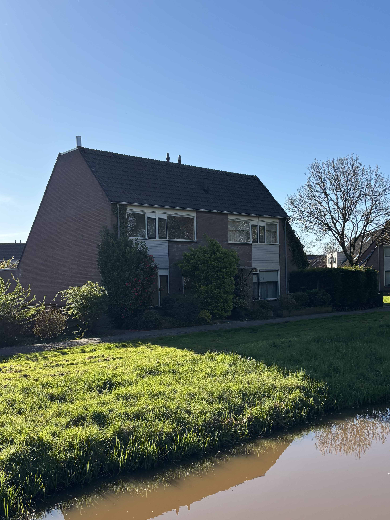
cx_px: 206
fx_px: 571
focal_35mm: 38
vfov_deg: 48.9
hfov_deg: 37.7
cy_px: 282
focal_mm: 5.96
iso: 50
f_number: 1.6
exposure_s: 1/2933
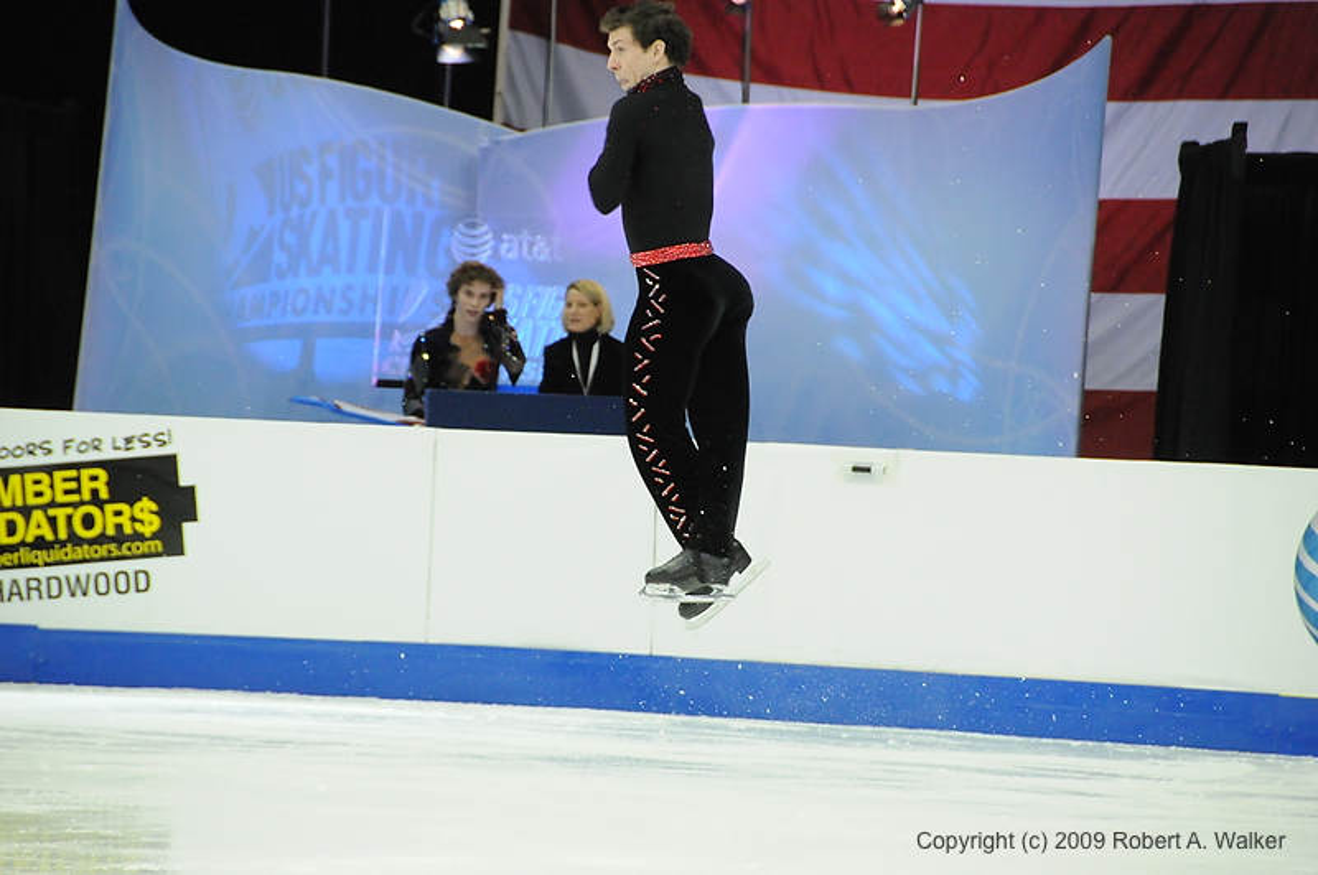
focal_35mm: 300
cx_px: 659
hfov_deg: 6.9
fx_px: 10968
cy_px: 438
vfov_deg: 4.6
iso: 3200
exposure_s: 1/500
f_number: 5.6
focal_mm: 200
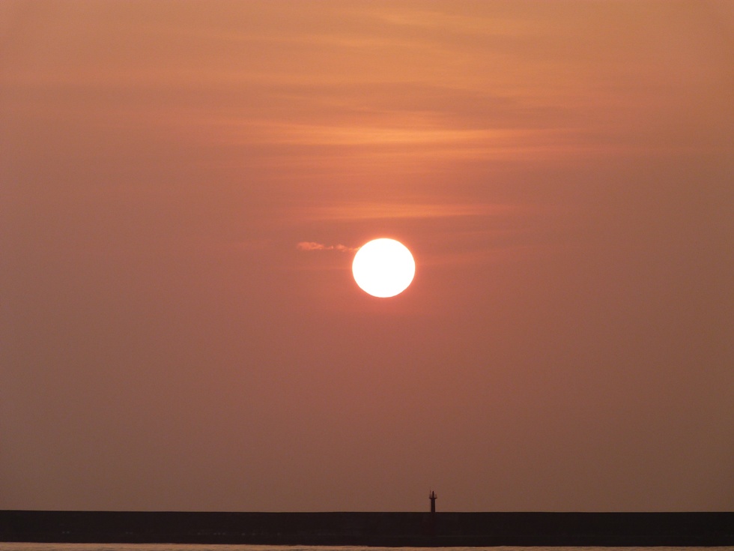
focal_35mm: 318
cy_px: 276
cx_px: 367
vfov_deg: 4.7
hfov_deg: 6.2
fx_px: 6743
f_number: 5
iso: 100
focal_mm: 57.2
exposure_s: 1/100
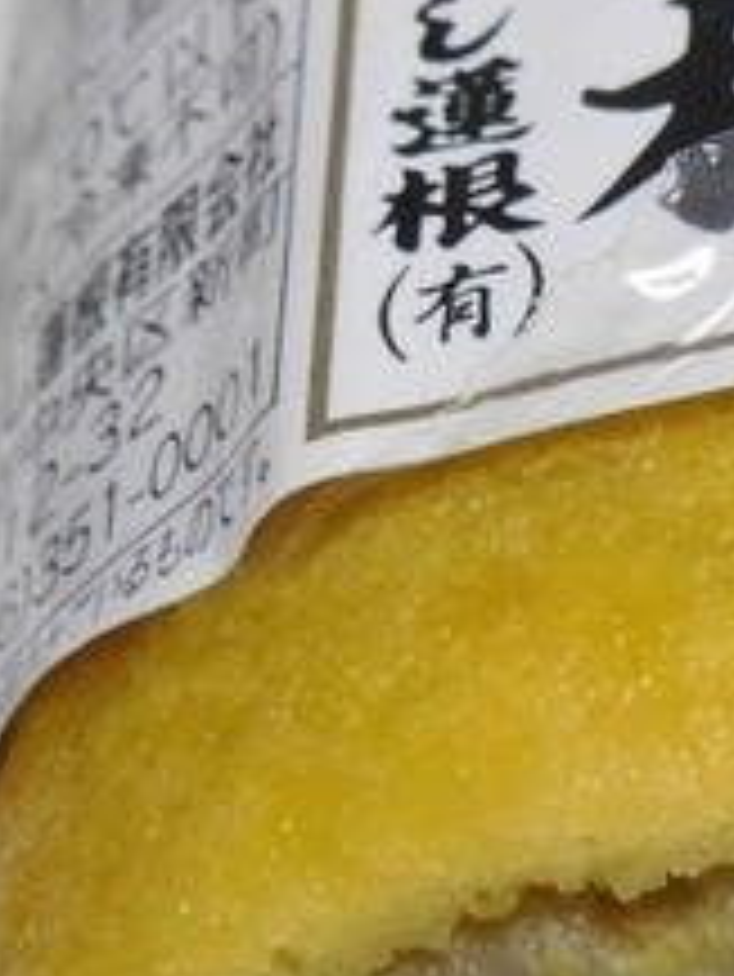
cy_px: 1021
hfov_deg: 8.8
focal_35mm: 166
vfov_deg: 11.7
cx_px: 973
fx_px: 4689
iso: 400
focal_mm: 8
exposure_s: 1/25
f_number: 4
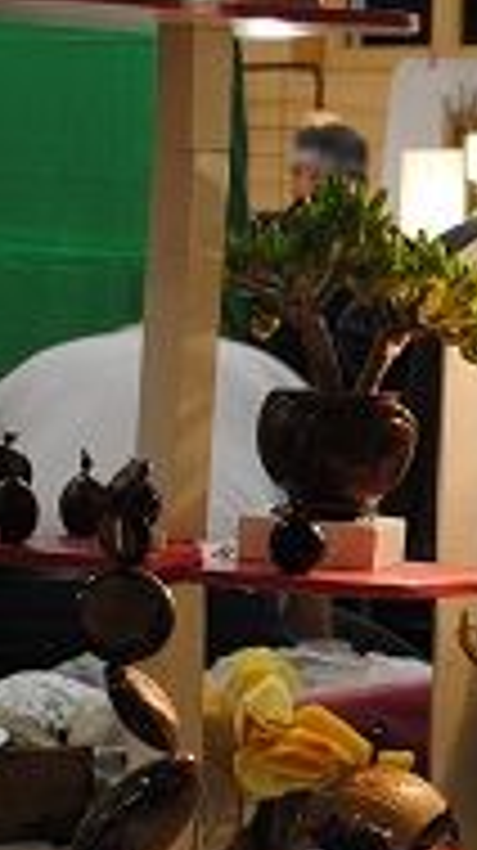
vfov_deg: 13.3
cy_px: 758
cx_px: 788
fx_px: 3606
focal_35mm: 160
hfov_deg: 7.4
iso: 280
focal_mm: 24
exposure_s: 1/30
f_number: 4
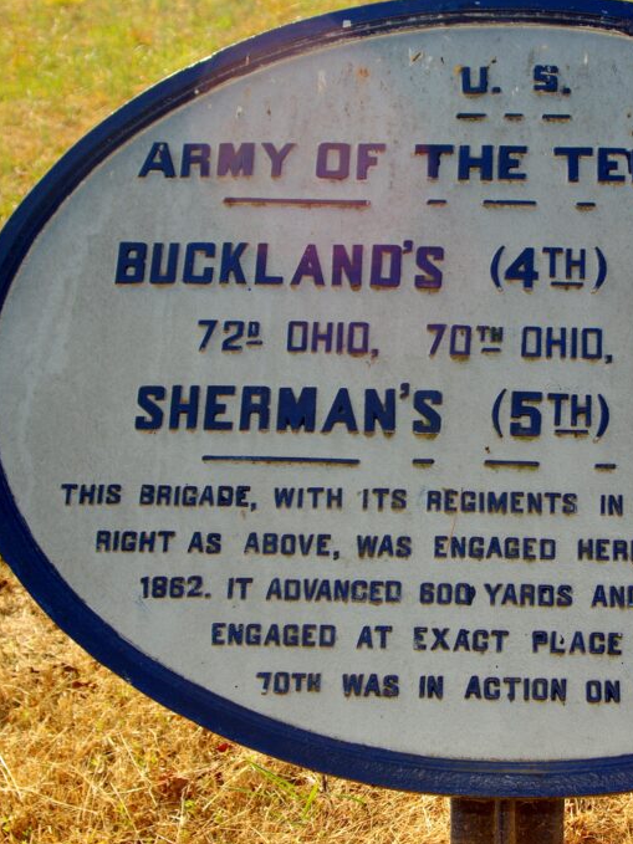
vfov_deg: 26.3
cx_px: 510
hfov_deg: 19.7
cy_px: 422
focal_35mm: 74
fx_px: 1805
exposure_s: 1/180
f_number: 5.6
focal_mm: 34
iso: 100
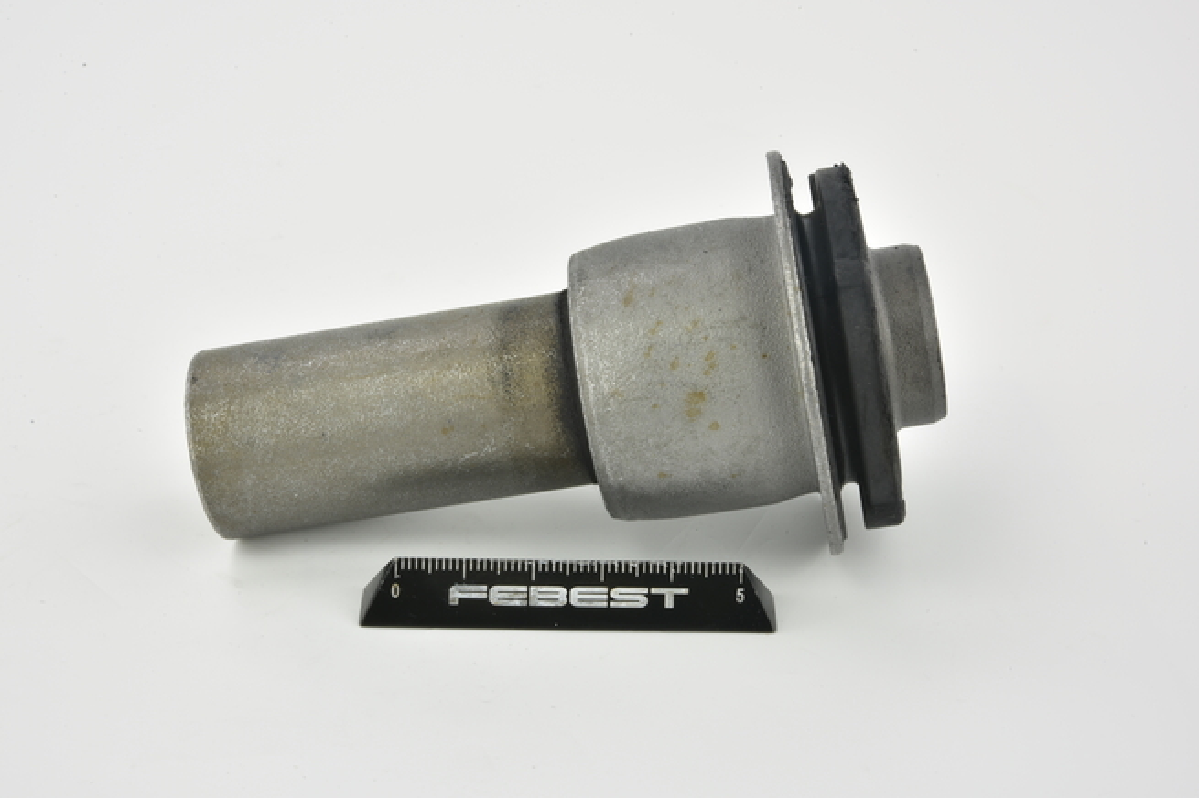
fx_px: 2197
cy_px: 386
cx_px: 542
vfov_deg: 20.6
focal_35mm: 66
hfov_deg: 30.5
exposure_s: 1/2.5
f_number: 32
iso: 64
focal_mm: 60
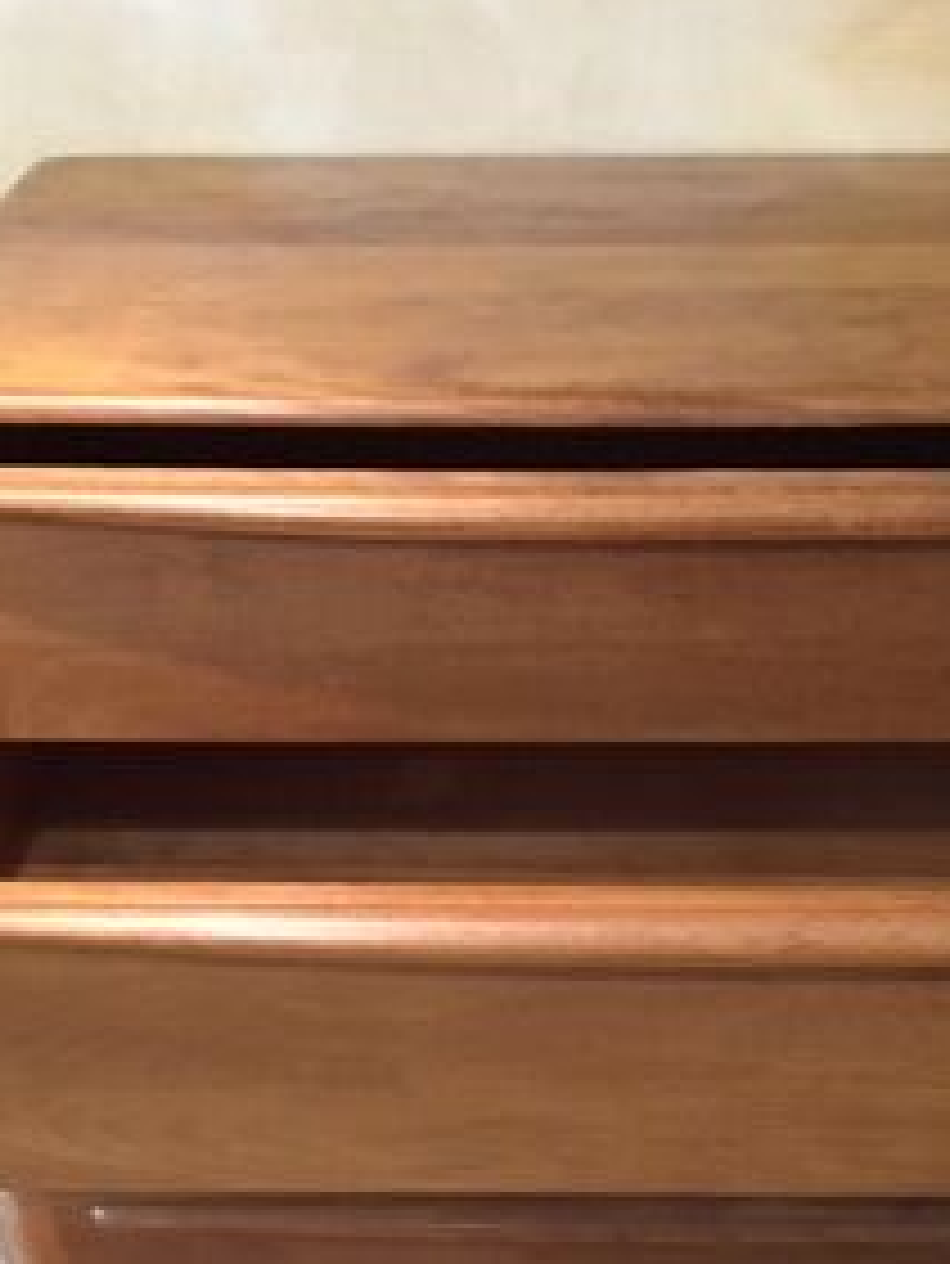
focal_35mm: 66
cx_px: 716
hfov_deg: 22.1
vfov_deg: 29.1
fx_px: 2413
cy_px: 882
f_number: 2.2
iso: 200
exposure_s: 1/20
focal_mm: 4.15
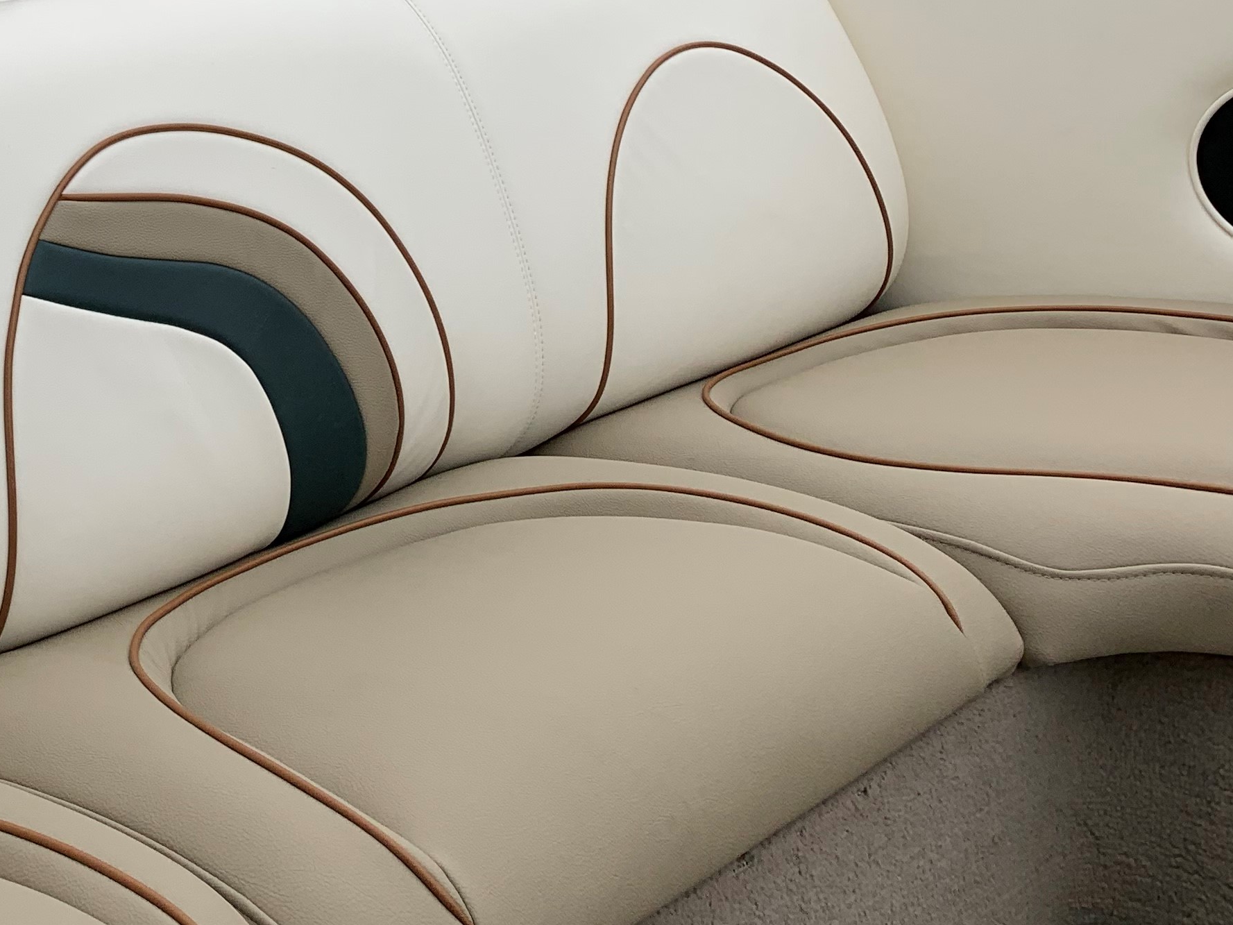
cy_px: 60
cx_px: -17
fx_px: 2102
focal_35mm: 59
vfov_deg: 24.0
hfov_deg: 30.3
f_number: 1.8
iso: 25
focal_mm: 4.25
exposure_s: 1/543
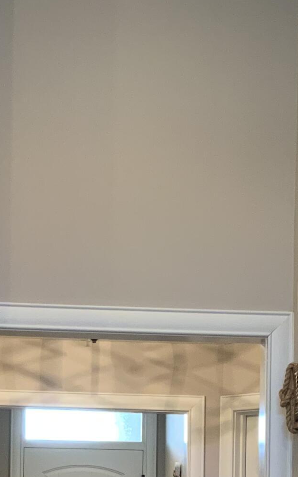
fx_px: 1196
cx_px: 163
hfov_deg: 14.2
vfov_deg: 21.4
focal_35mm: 92
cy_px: 523
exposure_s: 1/60
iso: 160
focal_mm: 3
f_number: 1.8
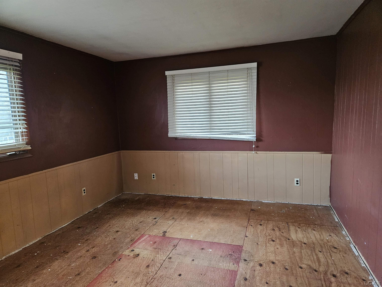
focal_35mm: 23
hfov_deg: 73.9
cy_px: 144
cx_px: 191
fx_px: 254
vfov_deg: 58.9
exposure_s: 1/60
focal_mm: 5.4
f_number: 1.8
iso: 800
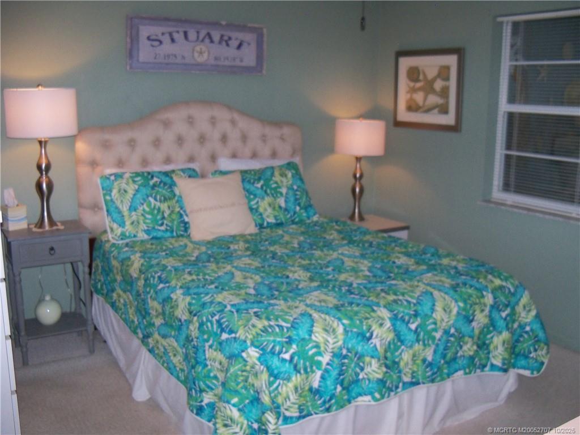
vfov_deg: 40.7
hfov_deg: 52.6
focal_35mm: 35
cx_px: 290
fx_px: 586
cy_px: 218
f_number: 3.5
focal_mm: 6.2
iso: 200
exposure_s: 1/30
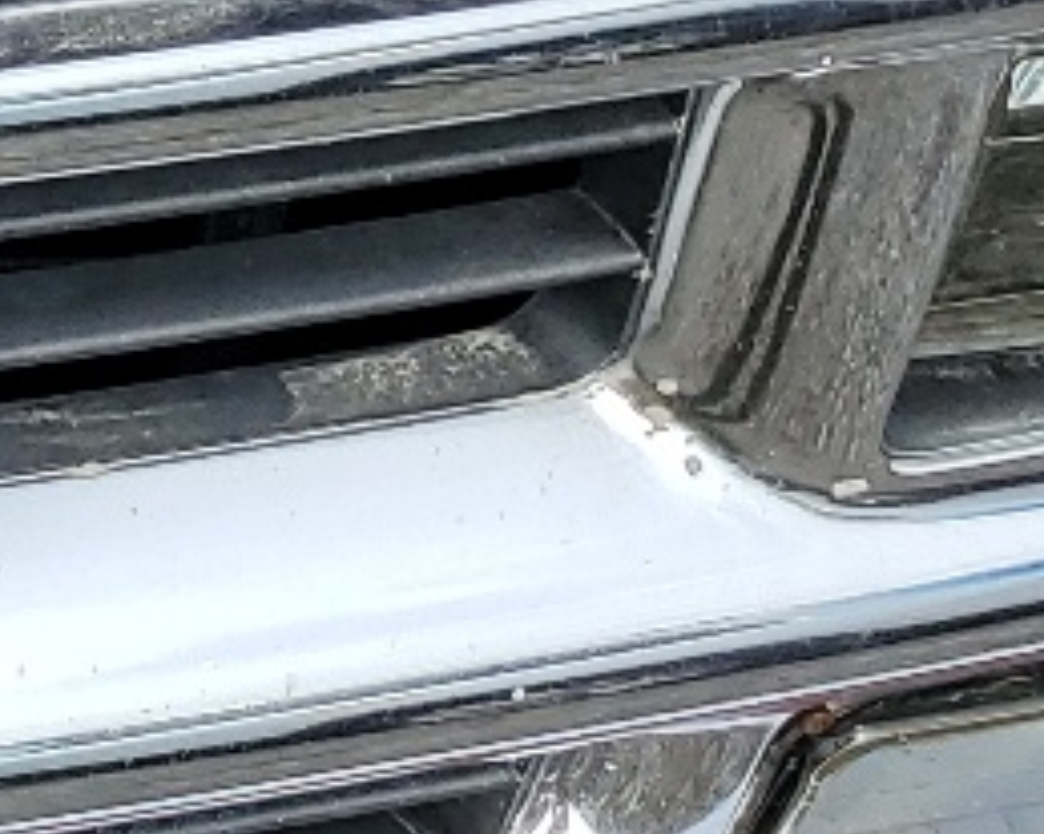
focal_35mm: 157
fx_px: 4849
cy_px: -415
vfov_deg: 9.6
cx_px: -1633
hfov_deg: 10.3
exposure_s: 1/2000
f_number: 1.5
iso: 50
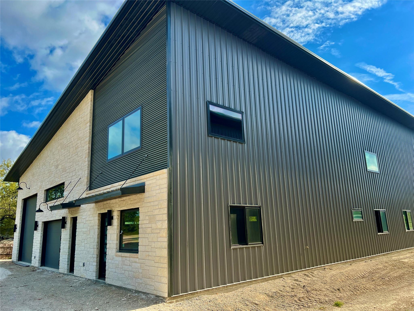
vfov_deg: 53.1
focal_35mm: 26
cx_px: 207
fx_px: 311
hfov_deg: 67.3
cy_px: 156
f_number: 1.5
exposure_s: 1/1972
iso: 50
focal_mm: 5.7
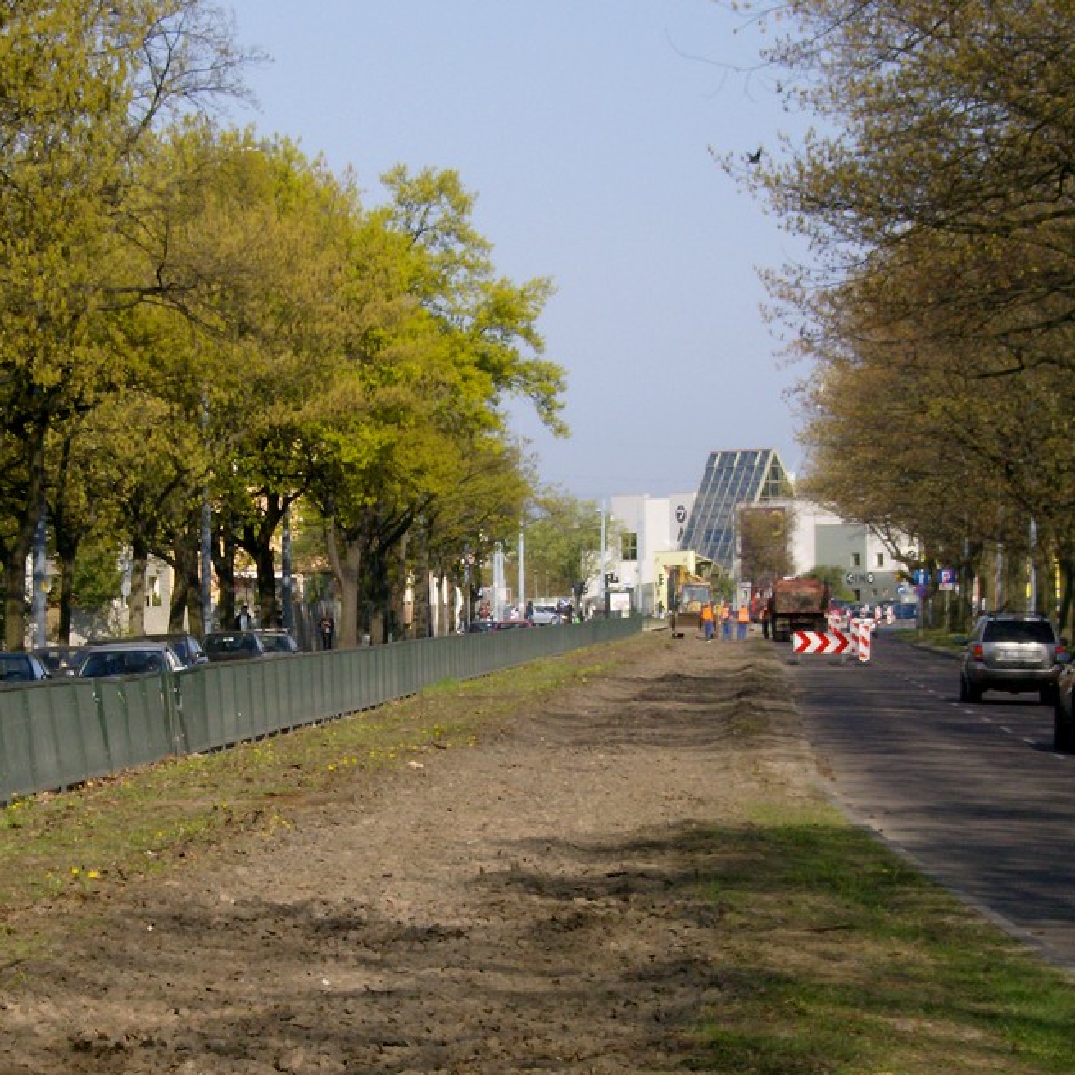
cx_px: 285
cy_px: 577
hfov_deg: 11.9
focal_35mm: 146
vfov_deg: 12.0
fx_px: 5130
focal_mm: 18
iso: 100
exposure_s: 1/246
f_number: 7.8
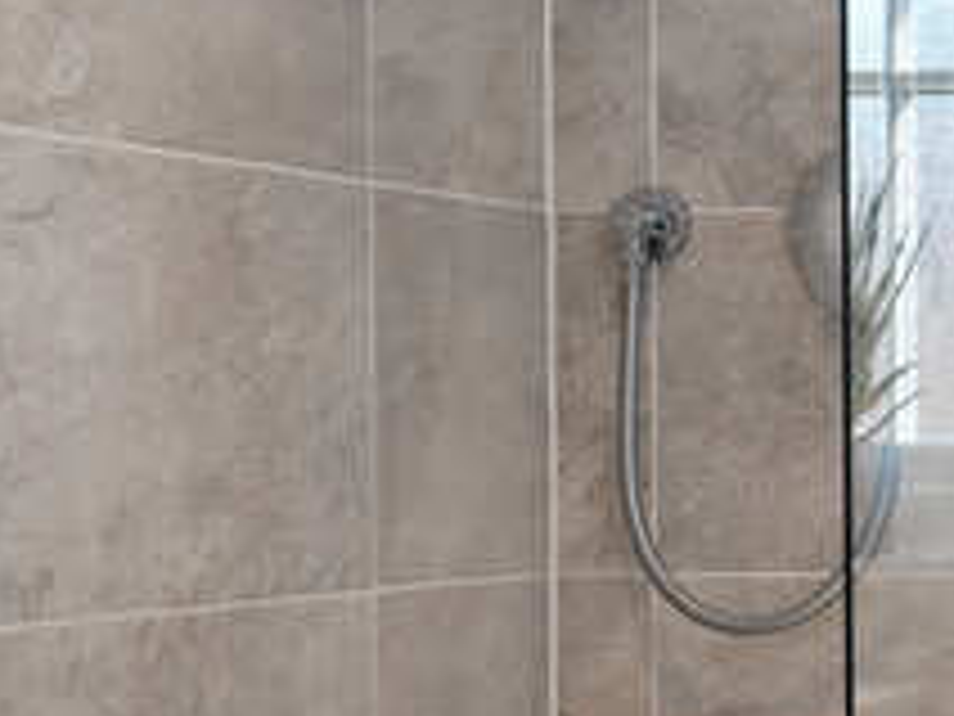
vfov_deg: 17.4
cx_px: 1980
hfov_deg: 16.6
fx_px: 2343
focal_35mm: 85
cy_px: 369
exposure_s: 1/6
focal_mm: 23
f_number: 9
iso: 200
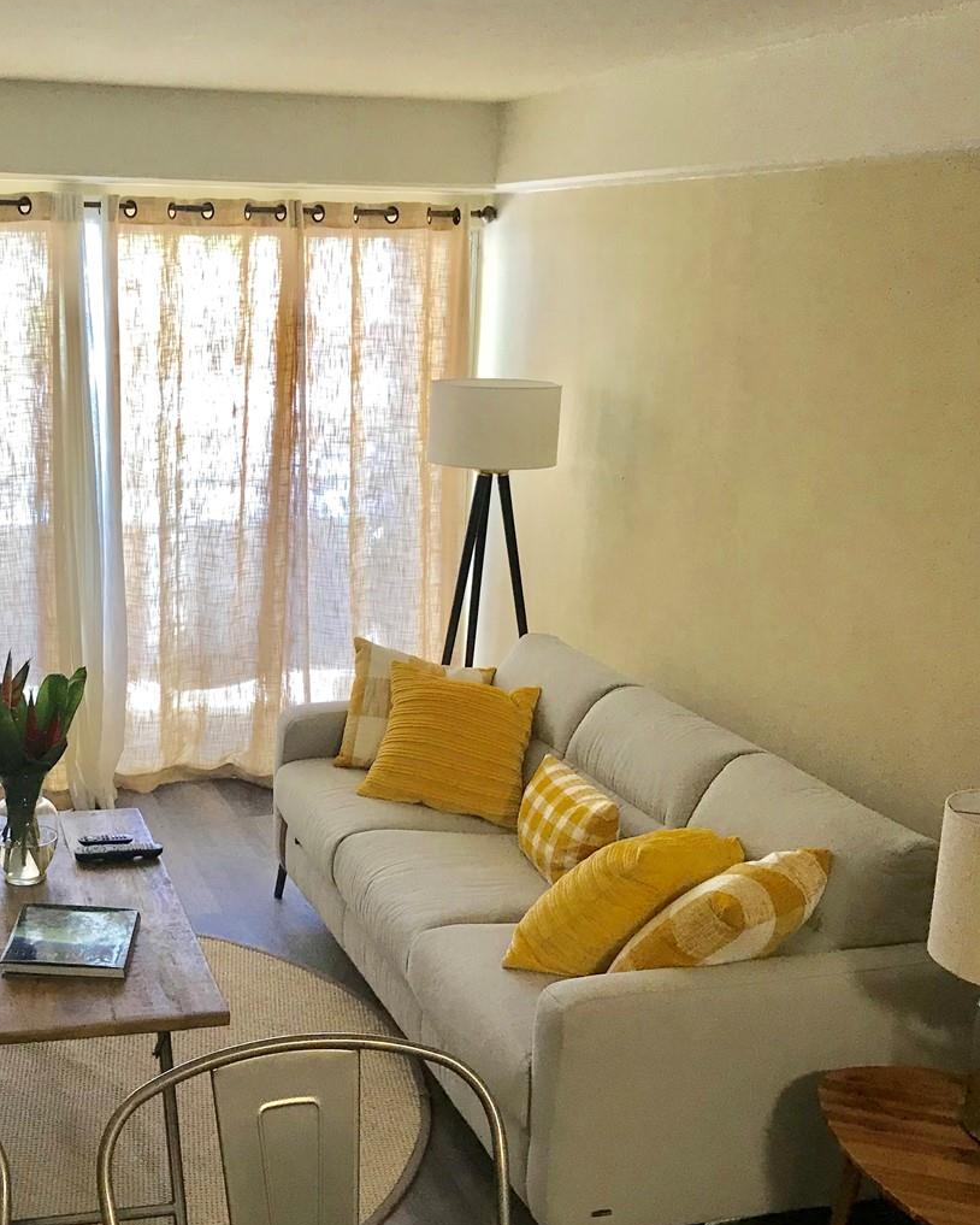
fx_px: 1559
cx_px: 249
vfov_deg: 42.9
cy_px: 635
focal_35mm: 43
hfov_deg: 34.2
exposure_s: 1/30
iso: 25
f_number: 1.8
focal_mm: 3.99
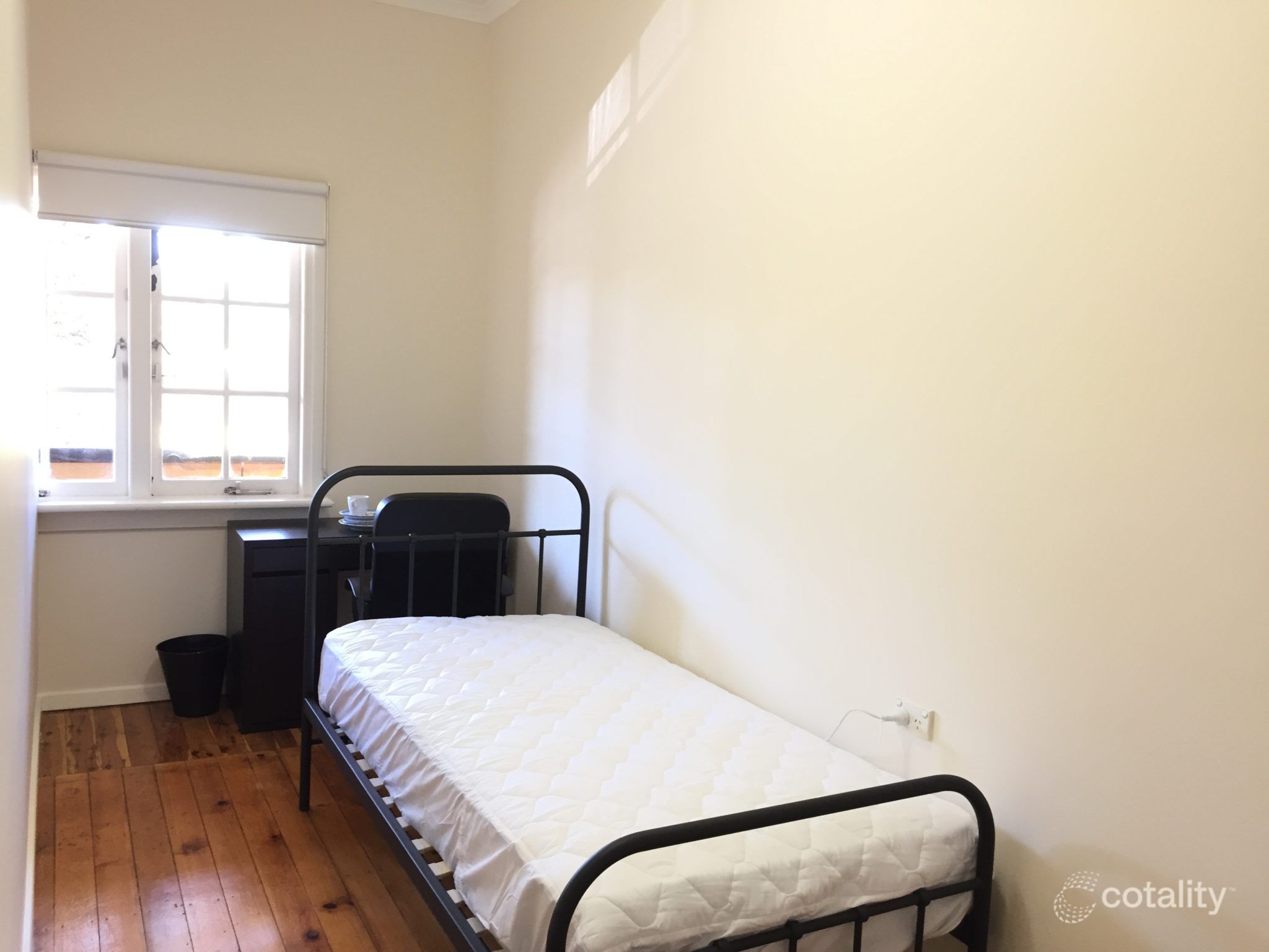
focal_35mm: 29
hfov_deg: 61.7
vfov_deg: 48.2
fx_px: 1063
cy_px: 476
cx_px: 634
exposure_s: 1/33
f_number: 2.2
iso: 125
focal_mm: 4.15
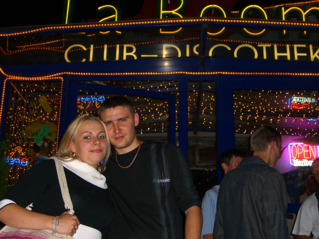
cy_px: 120
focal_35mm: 57
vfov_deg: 25.7
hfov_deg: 33.8
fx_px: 525
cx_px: 160
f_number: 3.6
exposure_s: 1/60
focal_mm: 11.8
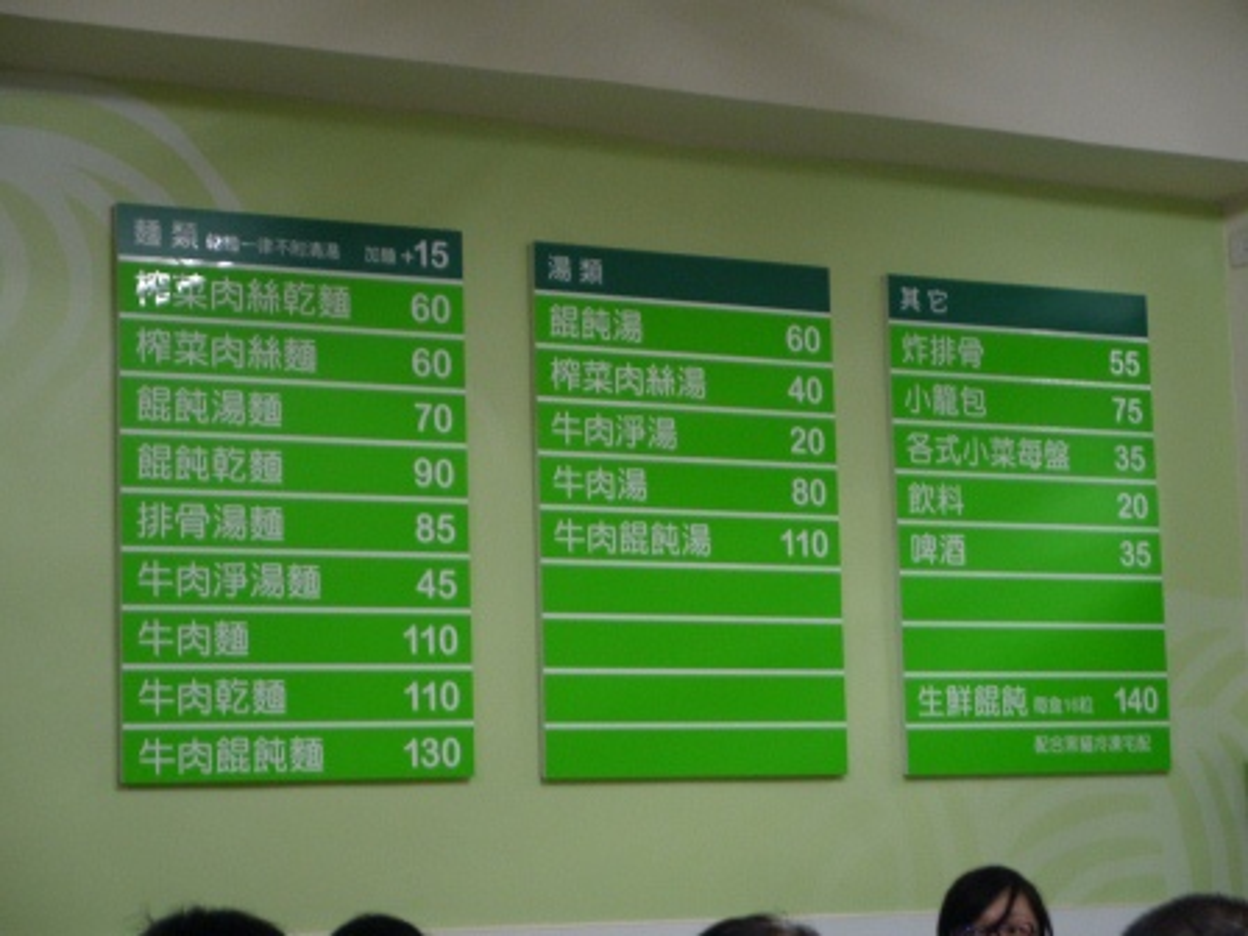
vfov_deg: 17.6
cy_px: 468
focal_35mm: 84
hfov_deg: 23.3
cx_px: 624
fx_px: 3028
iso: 1600
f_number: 5.6
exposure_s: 1/80
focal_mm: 42
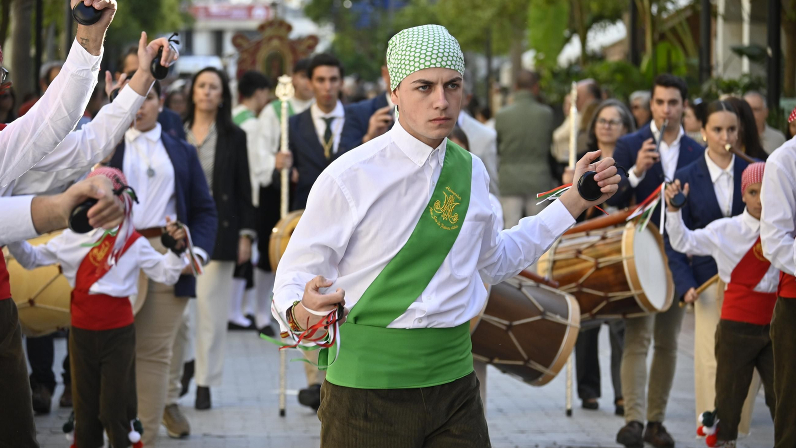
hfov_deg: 11.9
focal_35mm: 182
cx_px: 399
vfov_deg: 6.7
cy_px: 202
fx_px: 3832
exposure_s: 1/400
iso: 400
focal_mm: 115
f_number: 5.6
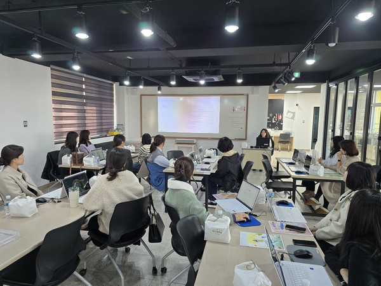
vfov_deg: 58.9
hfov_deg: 73.9
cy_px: 143
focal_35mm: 23
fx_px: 253
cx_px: 190
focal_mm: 6.3
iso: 160
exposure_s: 1/120
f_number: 1.7
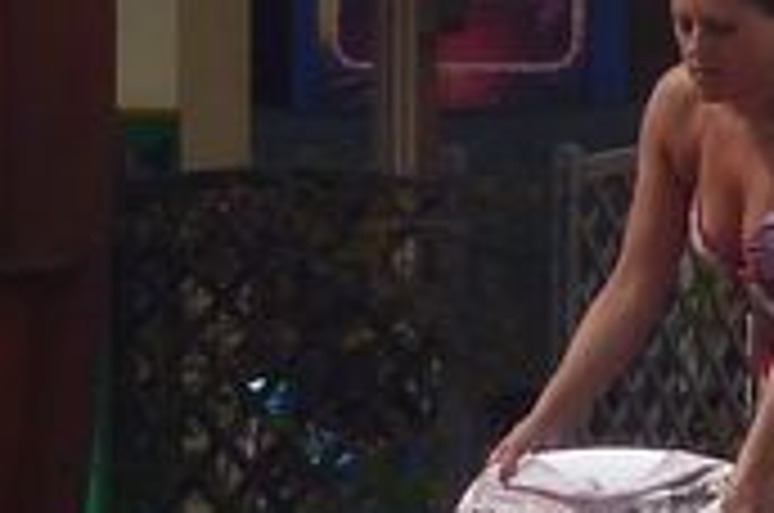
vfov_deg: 1.6
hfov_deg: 2.4
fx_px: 18649
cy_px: 212
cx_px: 558
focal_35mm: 869
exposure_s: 1/400
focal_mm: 20
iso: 100
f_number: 6.5
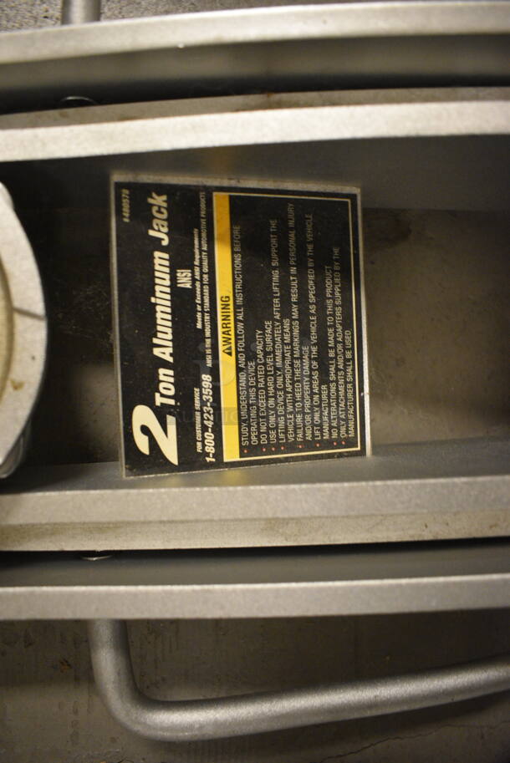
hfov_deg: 48.0
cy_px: 382
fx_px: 573
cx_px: 255
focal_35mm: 27
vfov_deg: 67.3
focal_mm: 18
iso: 2500
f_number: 4
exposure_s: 1/60
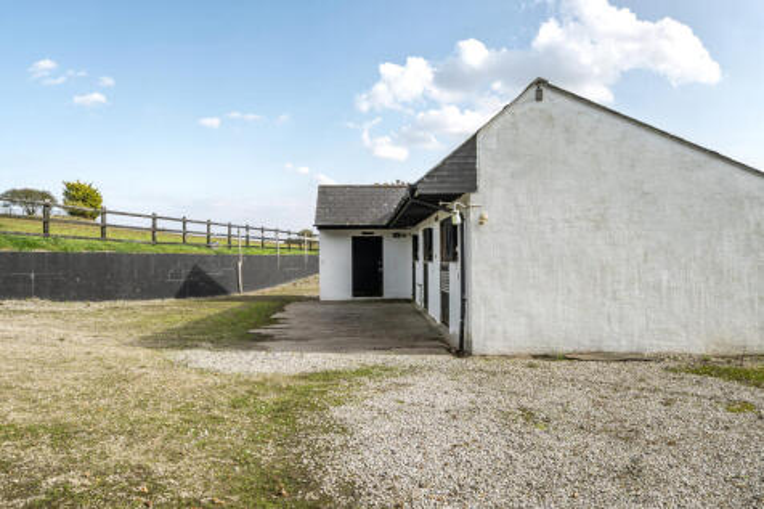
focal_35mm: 24
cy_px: 254
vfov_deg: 53.1
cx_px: 382
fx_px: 509
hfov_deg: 73.8
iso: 400
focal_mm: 16
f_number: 8
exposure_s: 1/160
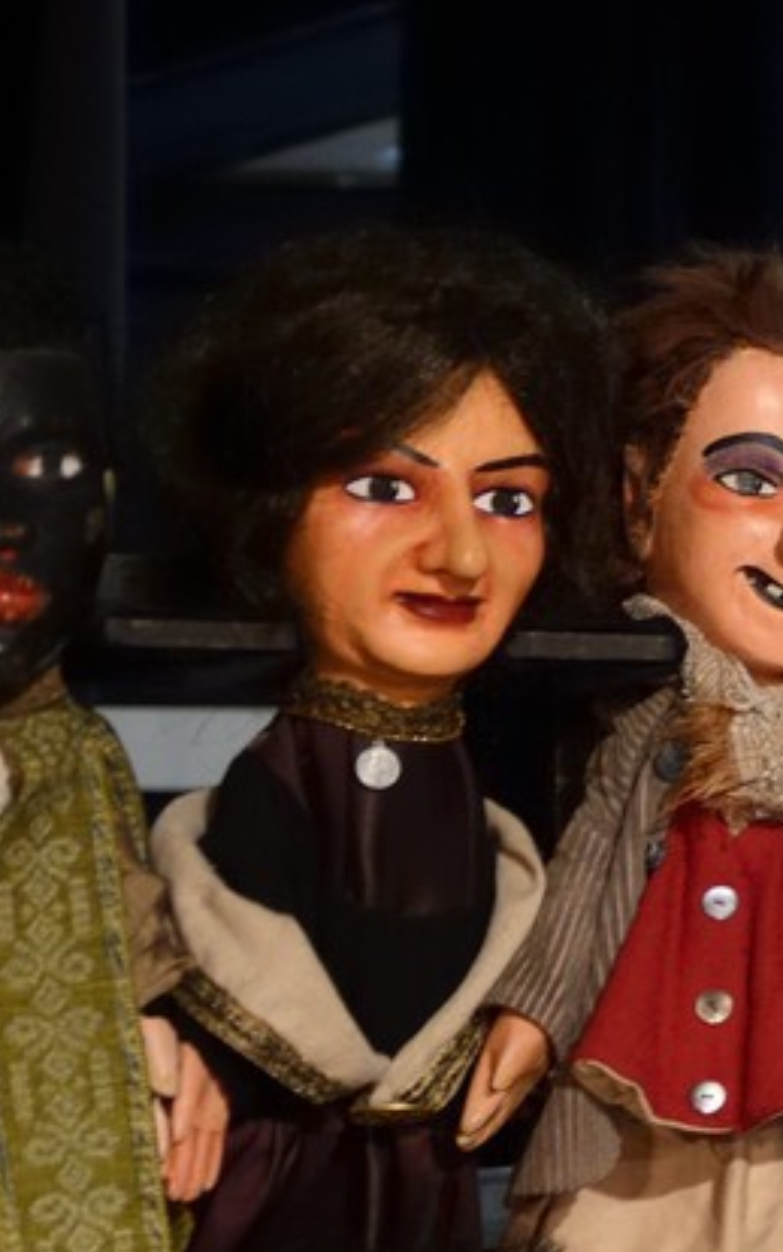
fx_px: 4299
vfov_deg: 16.5
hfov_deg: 8.6
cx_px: 2397
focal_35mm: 126
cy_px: 922
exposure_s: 1/10
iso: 800
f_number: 3.5
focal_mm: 32
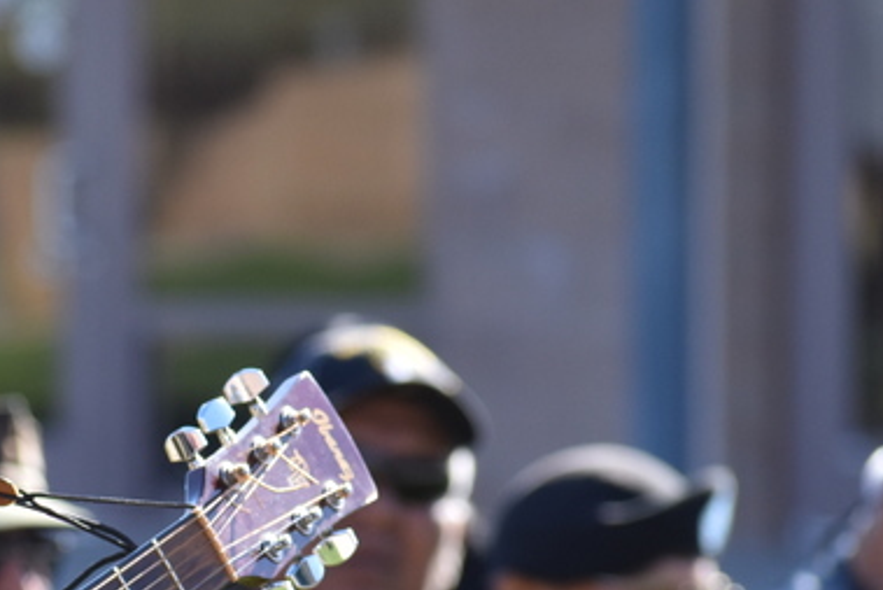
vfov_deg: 2.3
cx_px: -86
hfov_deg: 3.5
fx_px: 14411
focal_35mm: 587
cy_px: 491
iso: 400
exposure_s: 1/1000
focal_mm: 145
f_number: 5.6
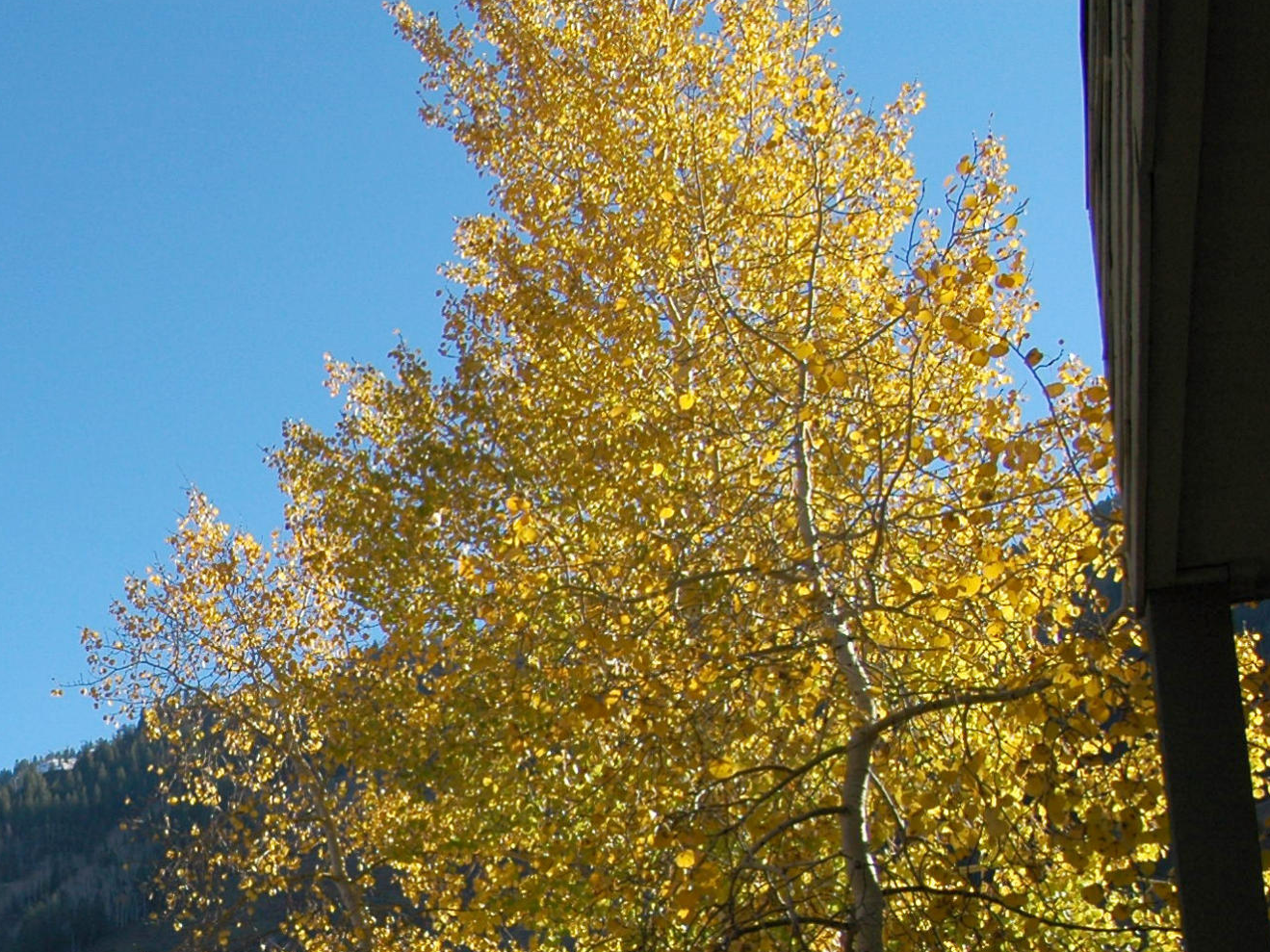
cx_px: -117
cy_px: 956
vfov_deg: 23.7
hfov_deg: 29.6
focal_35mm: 59
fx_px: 2164
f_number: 9
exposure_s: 1/320
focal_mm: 18
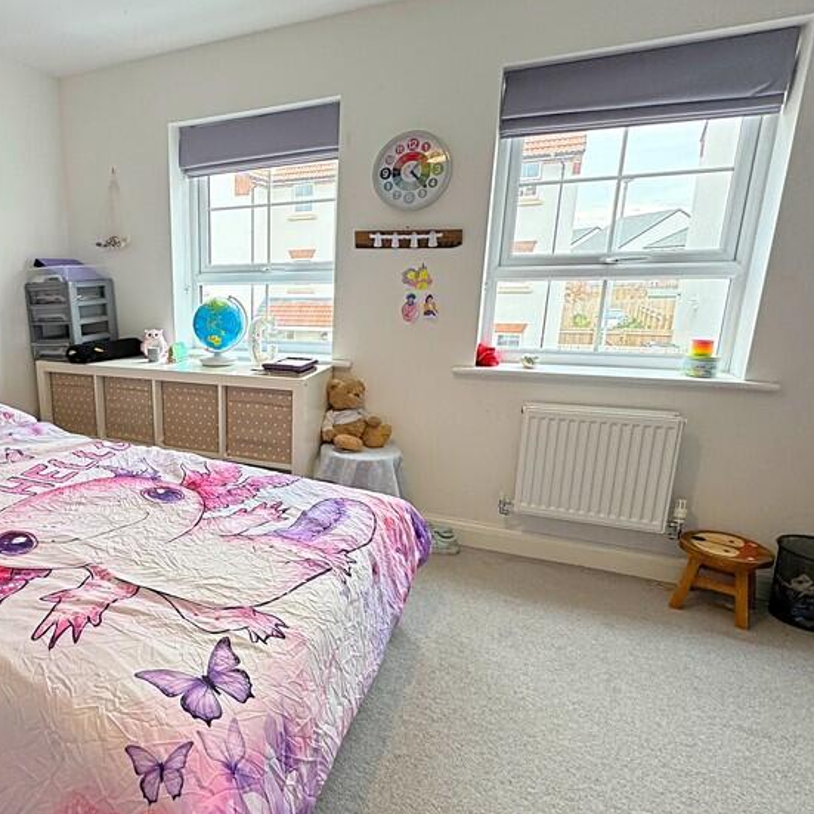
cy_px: 424
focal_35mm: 23
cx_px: 191
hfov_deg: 62.8
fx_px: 612
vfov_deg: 67.2
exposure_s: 1/100
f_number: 2.2
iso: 80
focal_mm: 2.22
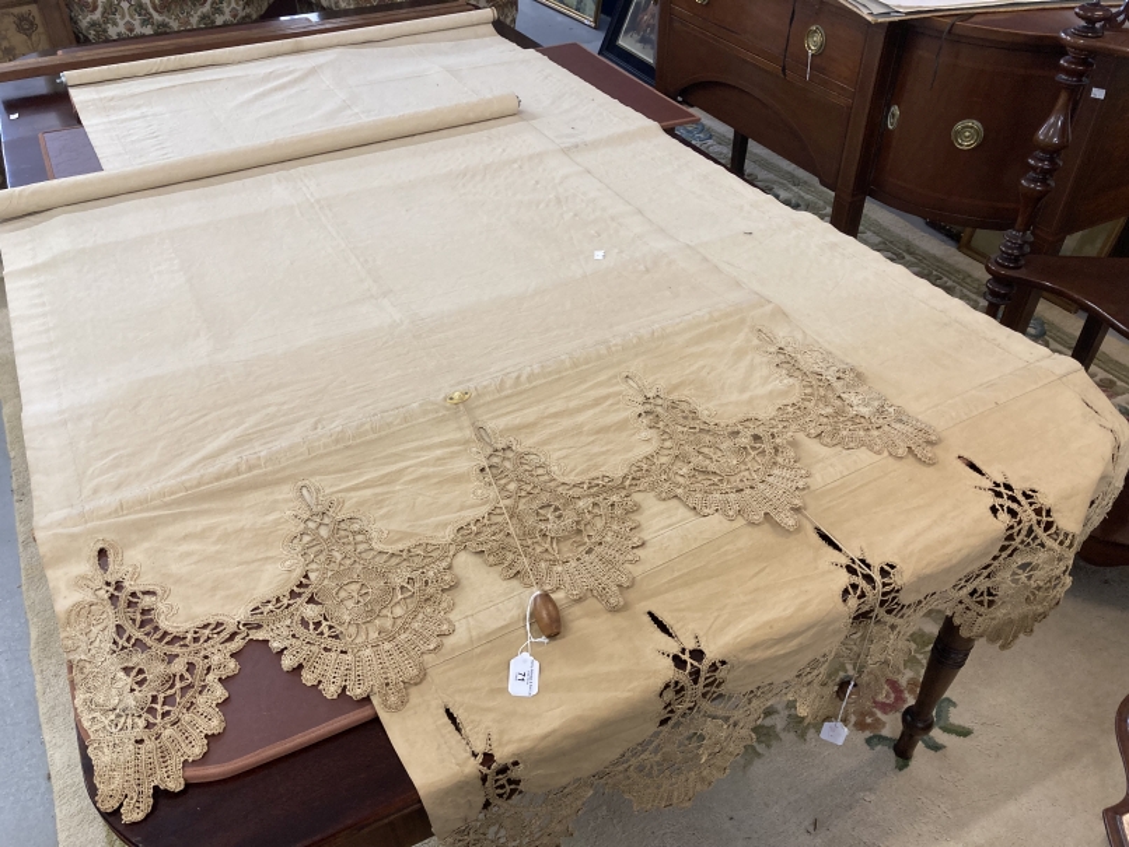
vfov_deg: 49.8
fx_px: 913
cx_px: 564
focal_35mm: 28
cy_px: 424
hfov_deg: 63.4
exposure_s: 1/50
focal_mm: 3.99
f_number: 1.8
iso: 80
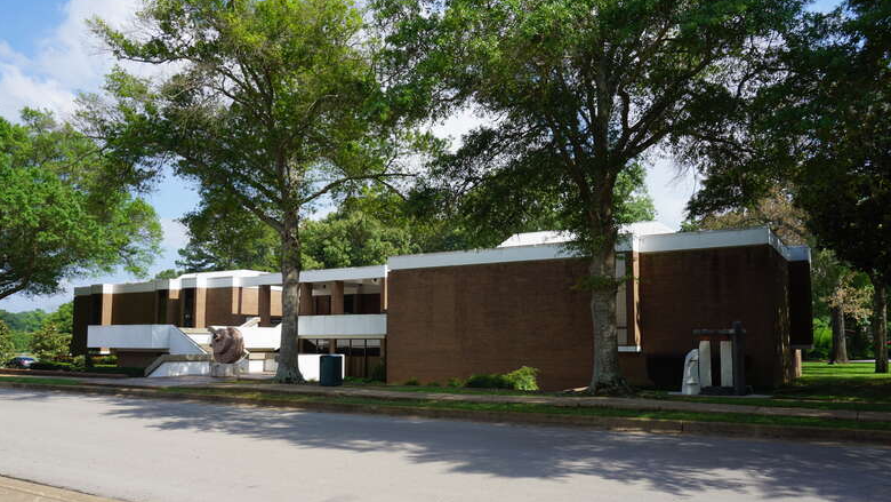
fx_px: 685
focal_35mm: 29
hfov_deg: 66.1
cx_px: 435
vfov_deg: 40.1
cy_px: 288
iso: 100
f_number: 11
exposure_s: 1/125
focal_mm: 18
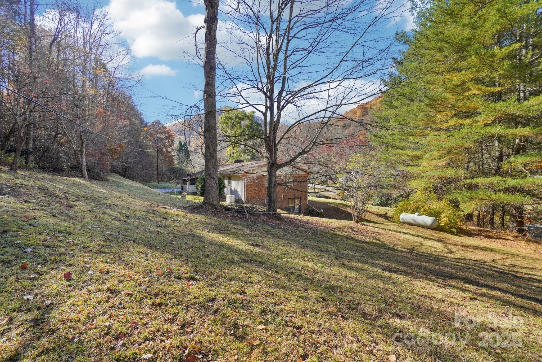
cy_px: 181
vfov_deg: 77.3
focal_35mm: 15
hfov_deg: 100.4
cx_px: 271
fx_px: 226
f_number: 8
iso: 100
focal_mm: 10
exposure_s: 1/100
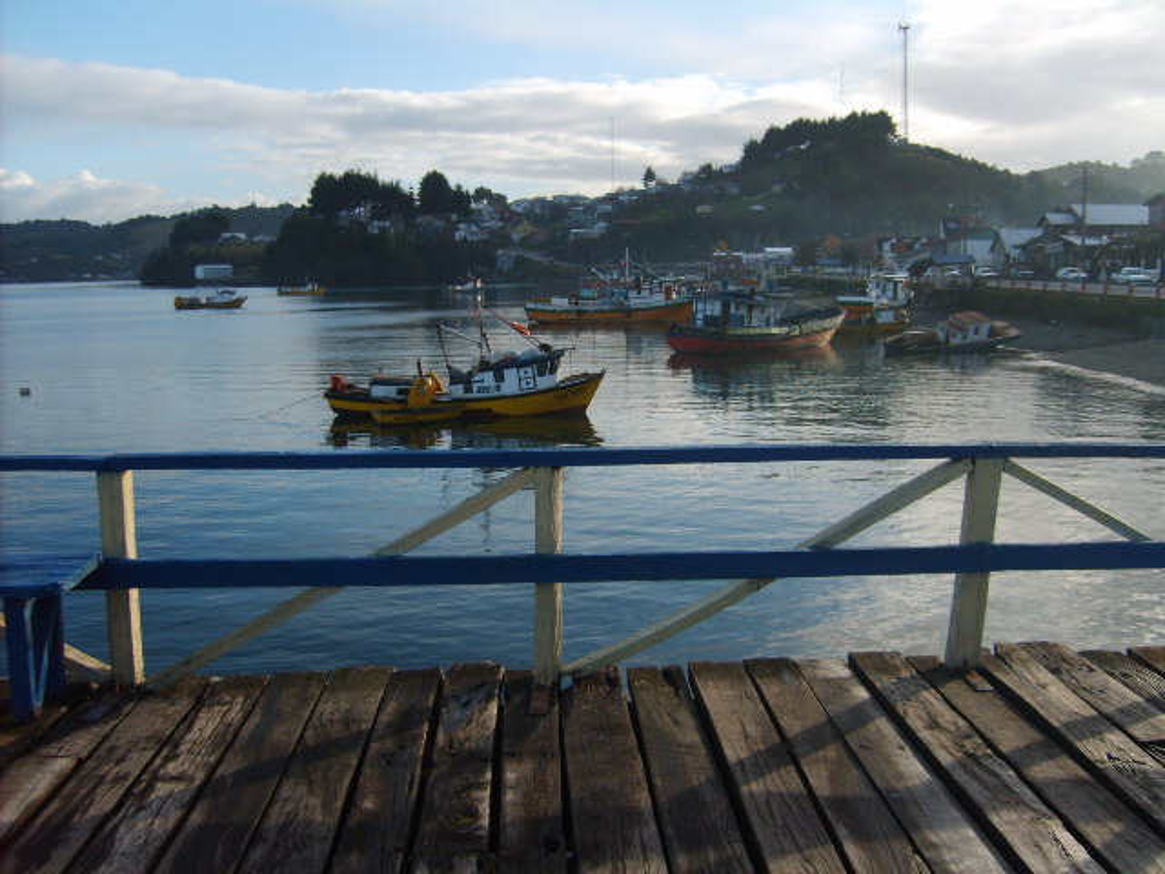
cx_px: 582
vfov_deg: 40.7
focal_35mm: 35
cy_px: 437
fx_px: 1178
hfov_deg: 52.6
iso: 50
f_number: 2.8
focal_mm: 5.8
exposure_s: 1/750
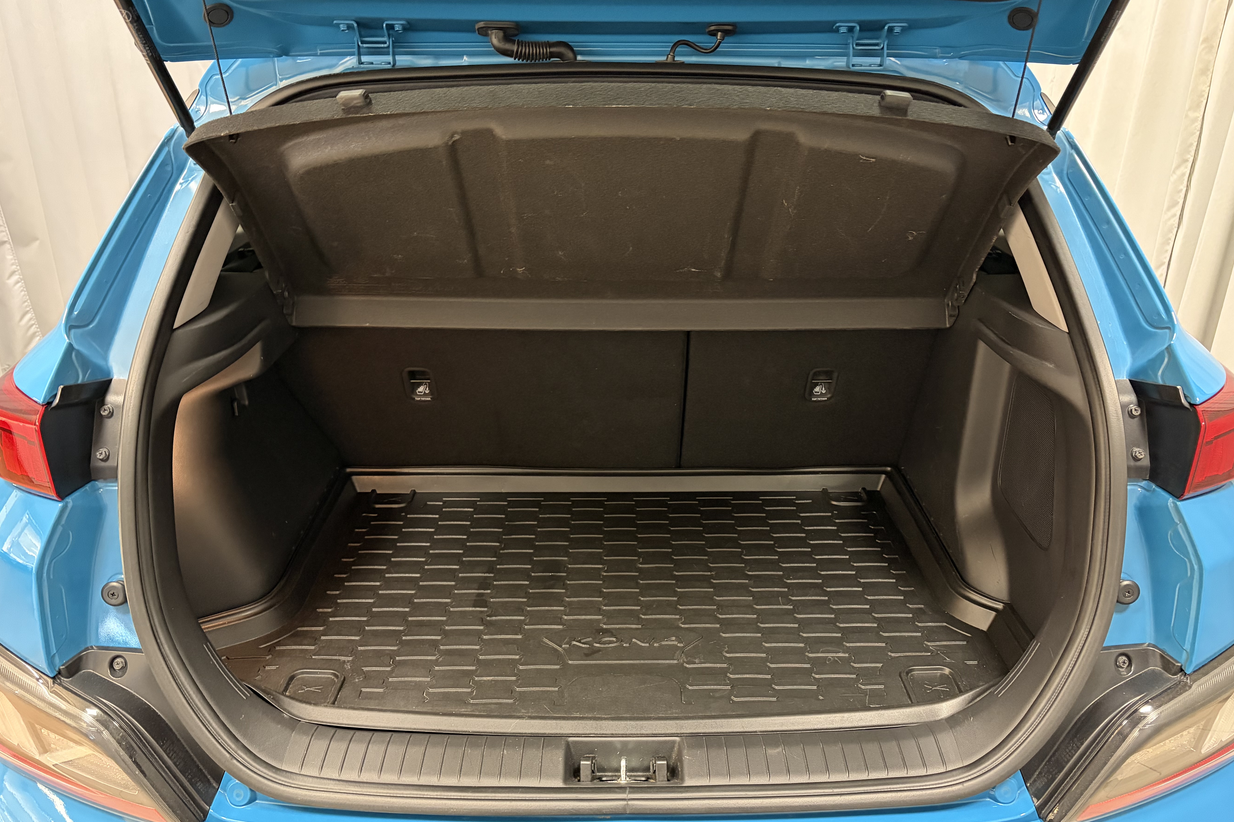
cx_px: 622
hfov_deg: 63.7
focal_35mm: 29
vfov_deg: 44.9
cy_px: 463
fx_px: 994
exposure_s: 1/33
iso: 500
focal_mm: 5.96
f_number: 1.6
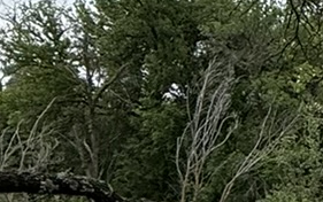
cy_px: 285
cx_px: 728
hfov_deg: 14.4
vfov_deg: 11.7
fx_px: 951
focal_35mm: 108
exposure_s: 1/2165
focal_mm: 2.22
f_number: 2.2
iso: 50
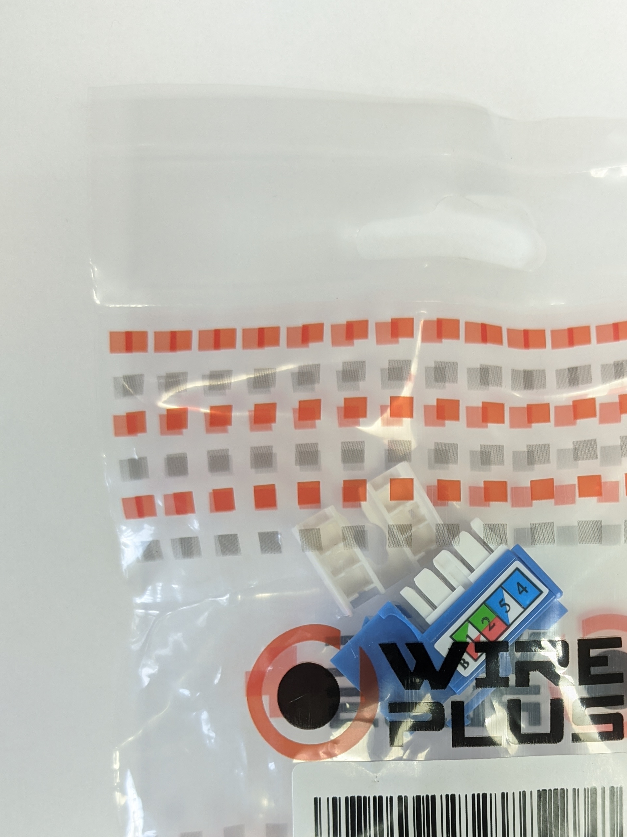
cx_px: 452
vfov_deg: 44.3
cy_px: 625
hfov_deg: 34.5
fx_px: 990
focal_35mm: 41
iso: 403
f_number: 1.79
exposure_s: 1/30
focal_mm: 4.74
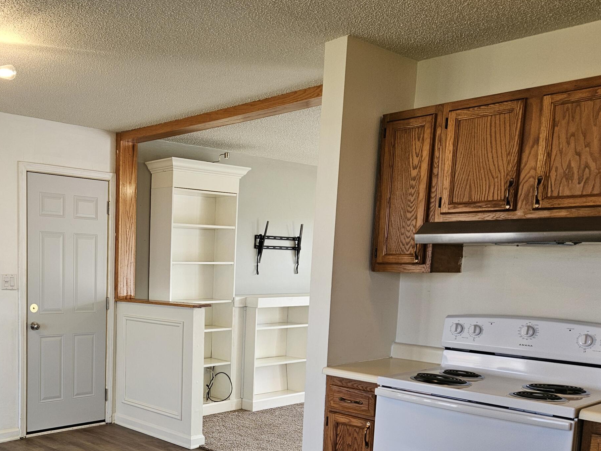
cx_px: 150
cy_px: 332
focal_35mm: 38
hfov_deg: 47.2
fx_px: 660
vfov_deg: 36.9
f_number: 1.8
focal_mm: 5.4
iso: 80
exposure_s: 1/120
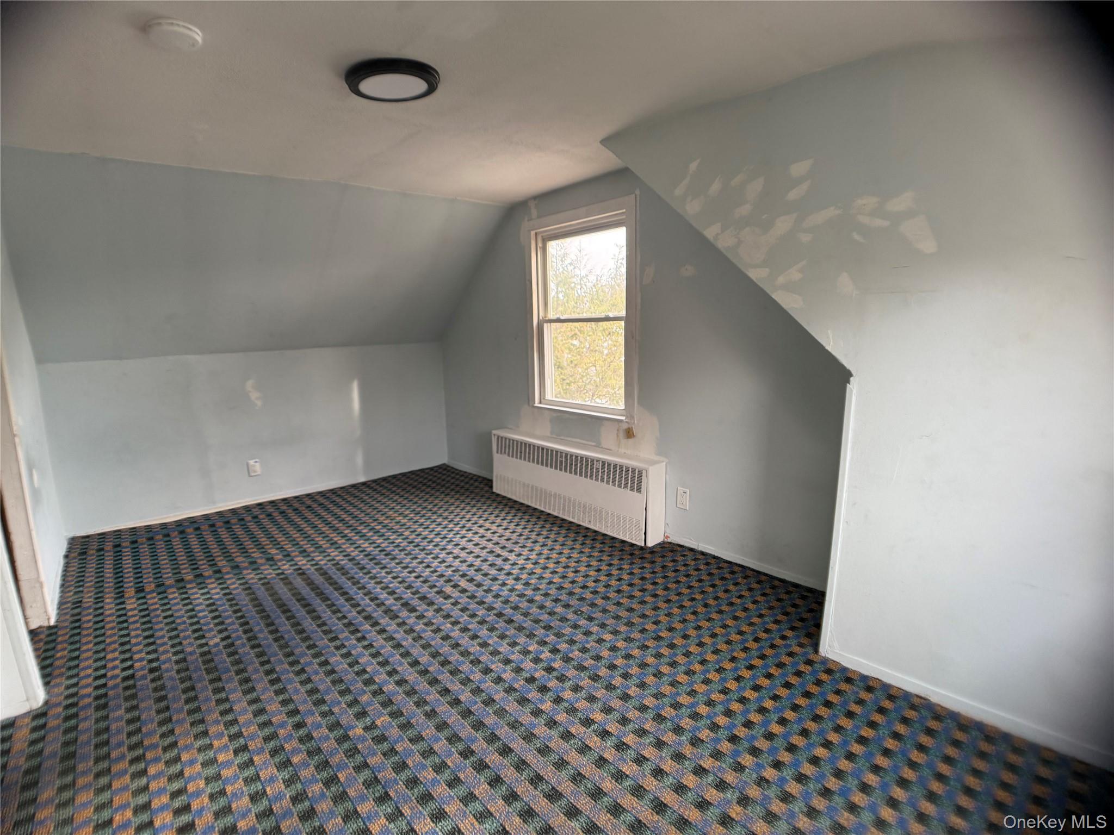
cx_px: 557
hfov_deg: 71.6
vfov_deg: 56.8
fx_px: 772
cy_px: 418
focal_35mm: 24
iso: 200
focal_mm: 6.76
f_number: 1.78
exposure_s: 1/149
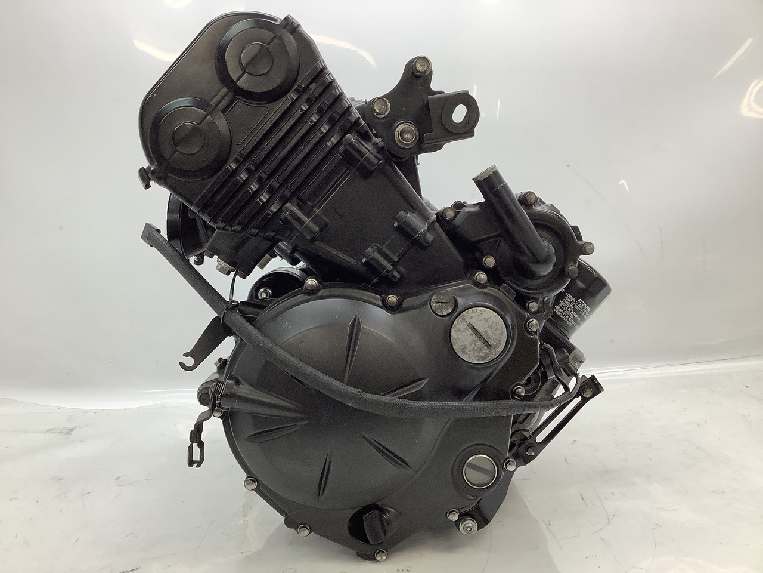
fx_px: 683
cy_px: 286
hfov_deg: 58.4
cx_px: 382
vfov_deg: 45.4
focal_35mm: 31
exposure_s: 1/120
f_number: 2.4
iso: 64
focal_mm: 3.3
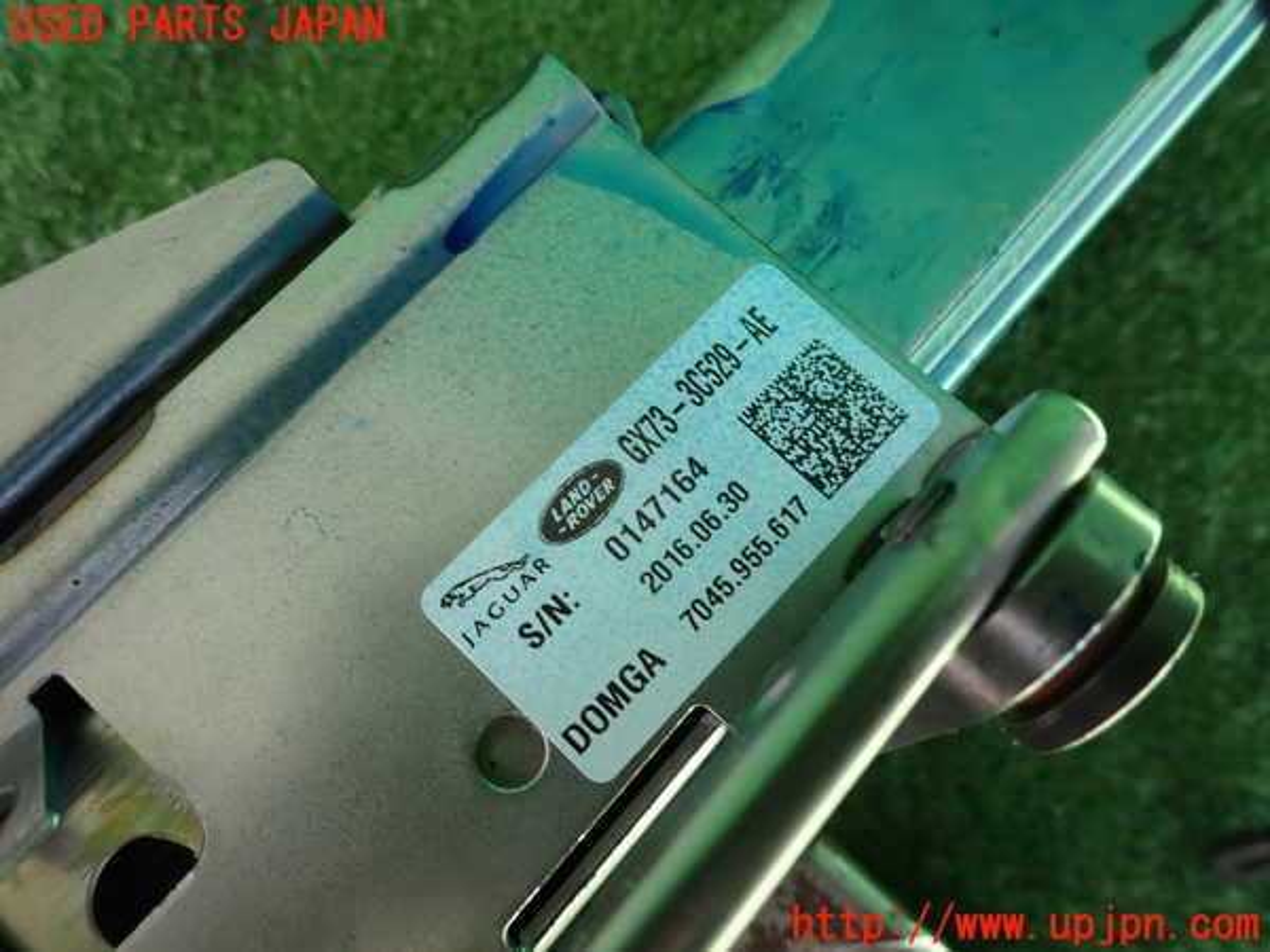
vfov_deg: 54.9
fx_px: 917
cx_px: 635
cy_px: 476
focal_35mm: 25
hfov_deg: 69.4
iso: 160
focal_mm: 4.5
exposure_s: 1/60
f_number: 2
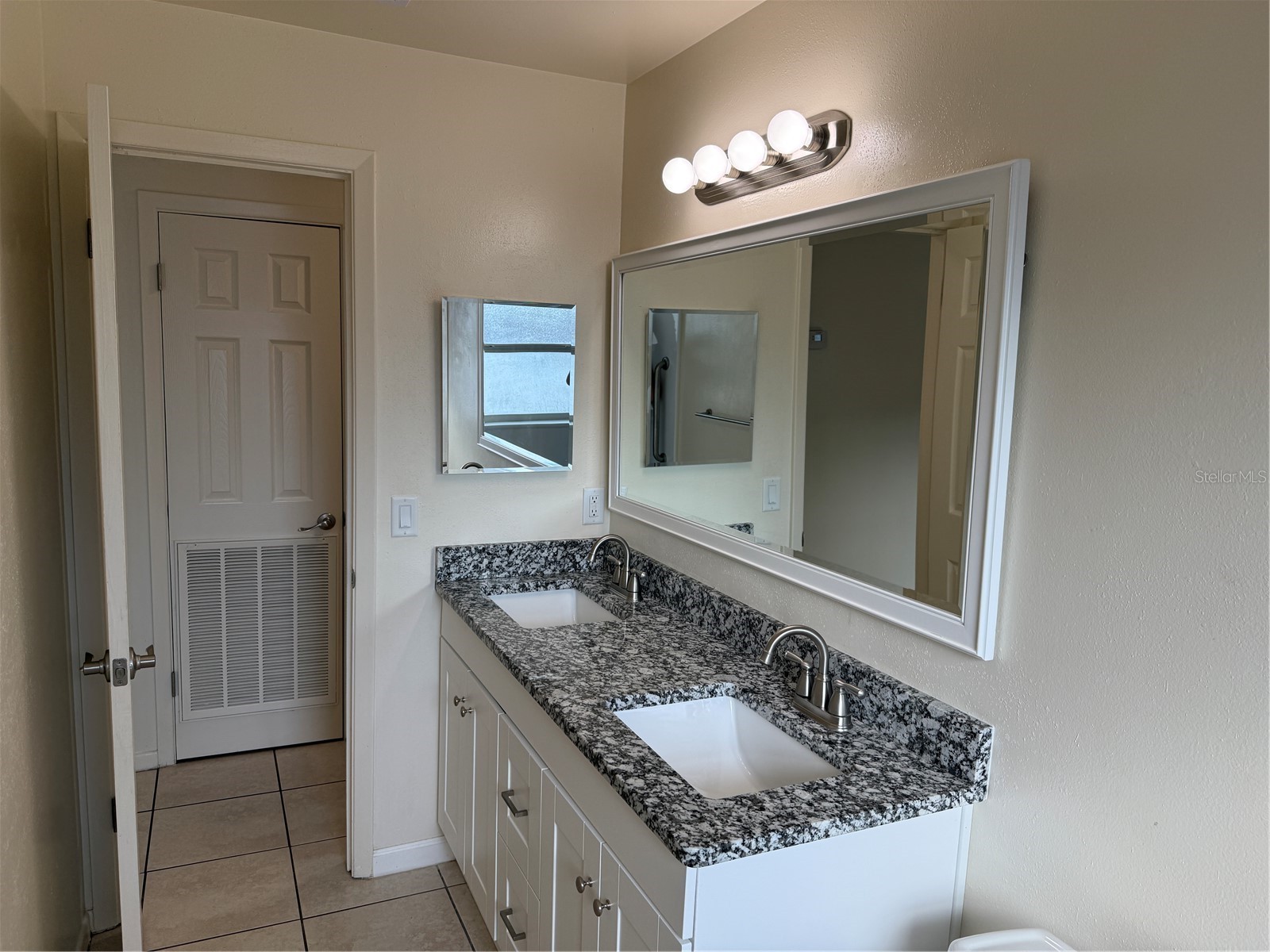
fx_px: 881
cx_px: 635
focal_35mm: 24
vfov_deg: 56.8
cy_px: 476
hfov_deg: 71.6
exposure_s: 1/277
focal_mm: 6.76
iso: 100
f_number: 1.78
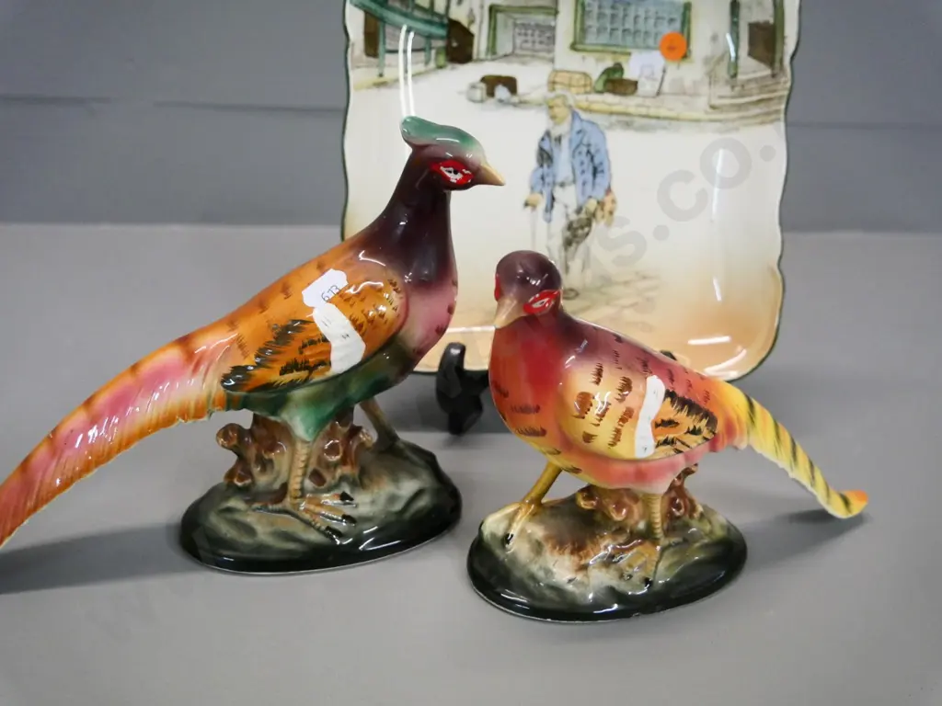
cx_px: 471
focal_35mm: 30
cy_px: 353
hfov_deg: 60.0
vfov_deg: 46.8
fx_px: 816
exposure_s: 1/250
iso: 3200
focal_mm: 15
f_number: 3.7
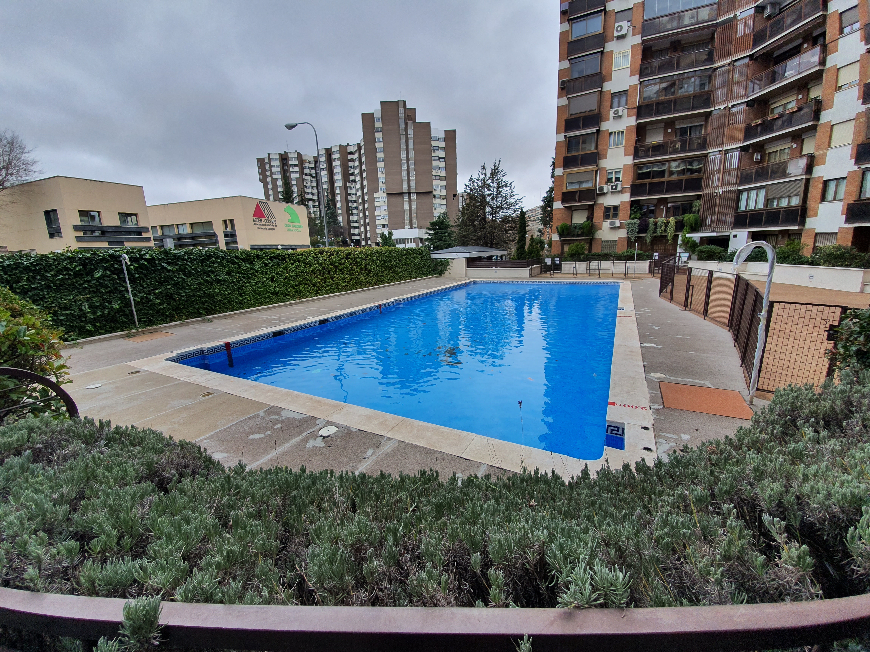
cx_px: 435
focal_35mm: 13
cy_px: 326
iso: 50
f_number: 2.2
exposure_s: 1/195
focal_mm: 1.8
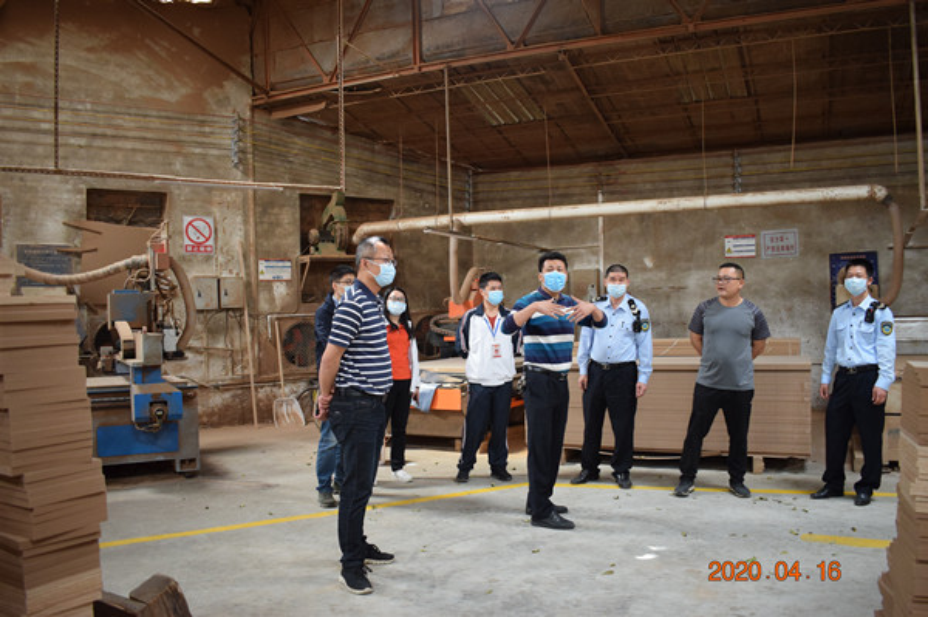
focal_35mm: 30
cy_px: 308
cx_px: 464
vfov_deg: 43.5
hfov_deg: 62.0
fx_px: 773
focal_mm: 20
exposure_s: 1/60
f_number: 3.8
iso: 1400
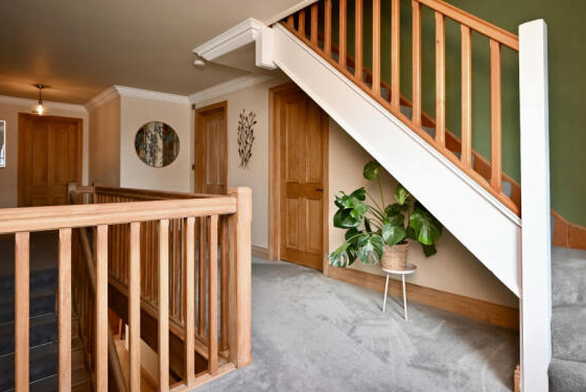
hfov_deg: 81.1
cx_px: 287
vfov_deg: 59.4
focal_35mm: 21
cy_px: 171
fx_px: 342
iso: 1000
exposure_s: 1/125
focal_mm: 12
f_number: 3.5
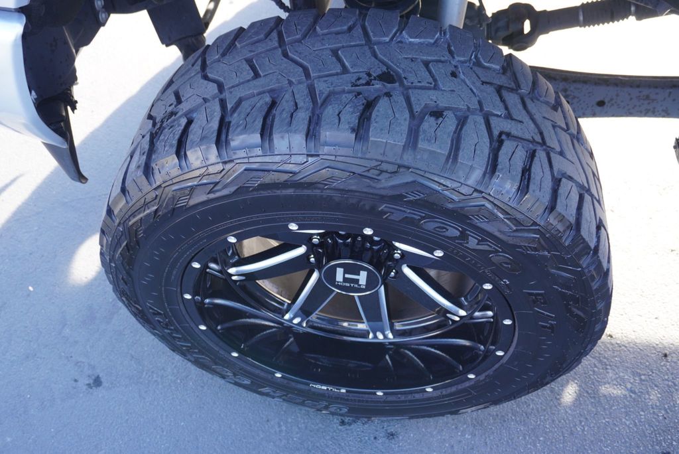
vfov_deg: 40.0
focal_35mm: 33
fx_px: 623
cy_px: 227
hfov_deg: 57.2
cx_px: 340
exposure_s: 1/60
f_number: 4.5
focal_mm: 22
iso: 250
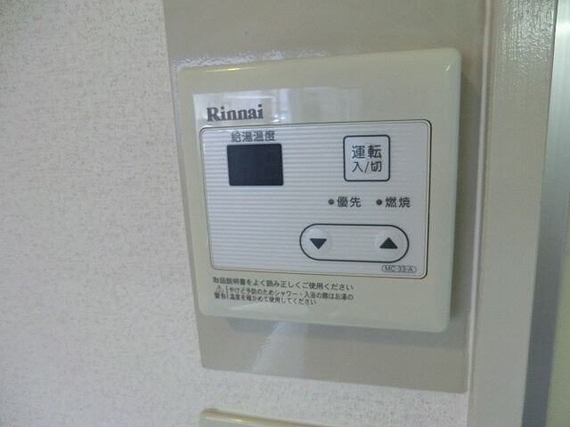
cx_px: 285
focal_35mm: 24
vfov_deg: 56.8
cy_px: 214
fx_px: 395
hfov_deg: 71.6
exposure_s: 1/60
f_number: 3.2
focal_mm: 4.3
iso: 200
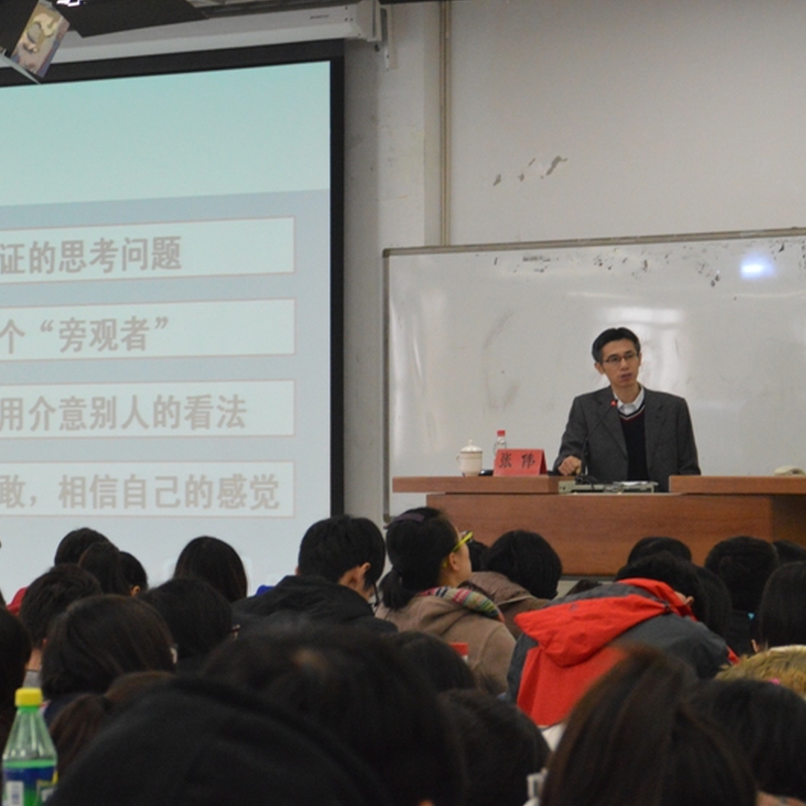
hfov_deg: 13.7
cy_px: 403
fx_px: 3346
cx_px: 304
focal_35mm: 127
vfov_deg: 13.7
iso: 3200
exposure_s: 1/40
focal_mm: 66
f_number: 10
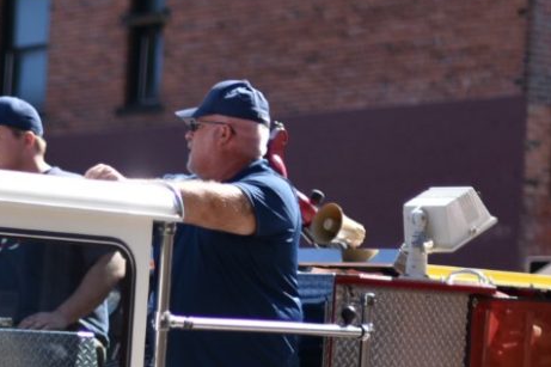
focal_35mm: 170
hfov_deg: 11.8
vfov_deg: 7.9
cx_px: -141
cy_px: 535
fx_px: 2601
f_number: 1.4
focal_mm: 50
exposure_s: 1/4000
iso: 100
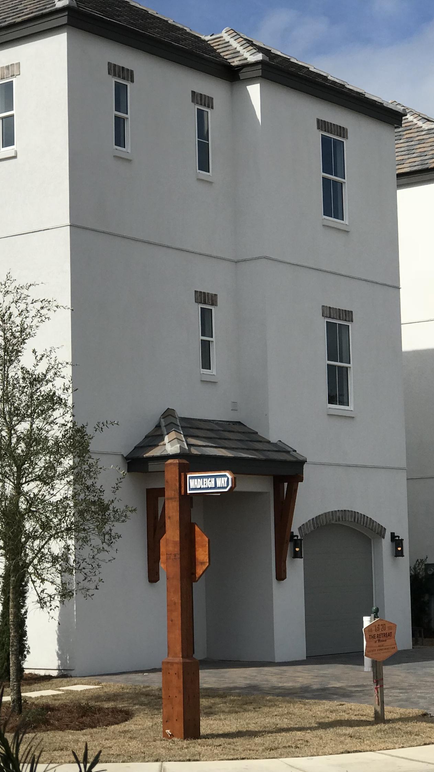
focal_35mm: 83
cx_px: 158
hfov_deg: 14.5
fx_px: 1698
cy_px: 387
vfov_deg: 25.6
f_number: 2.8
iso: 20
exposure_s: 1/2457
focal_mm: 6.6
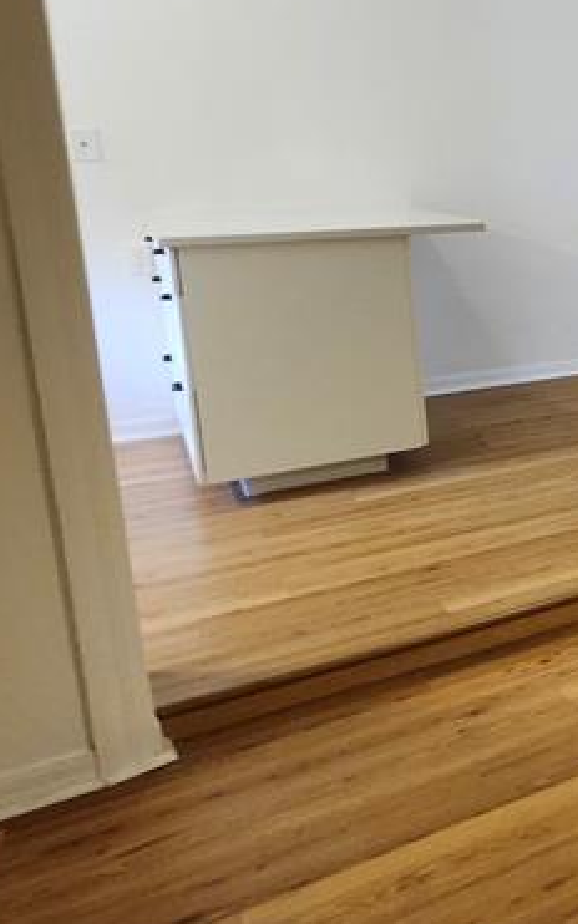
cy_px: 319
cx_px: 1009
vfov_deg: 50.7
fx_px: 957
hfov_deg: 22.3
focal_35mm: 38
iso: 320
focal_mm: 1.74
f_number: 2.2
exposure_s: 1/40
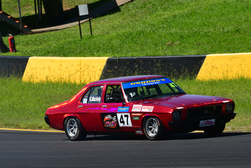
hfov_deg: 4.4
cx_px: 126
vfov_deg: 3.0
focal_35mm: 465
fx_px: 3243
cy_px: 84
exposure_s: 1/640
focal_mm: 310
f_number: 13
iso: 500
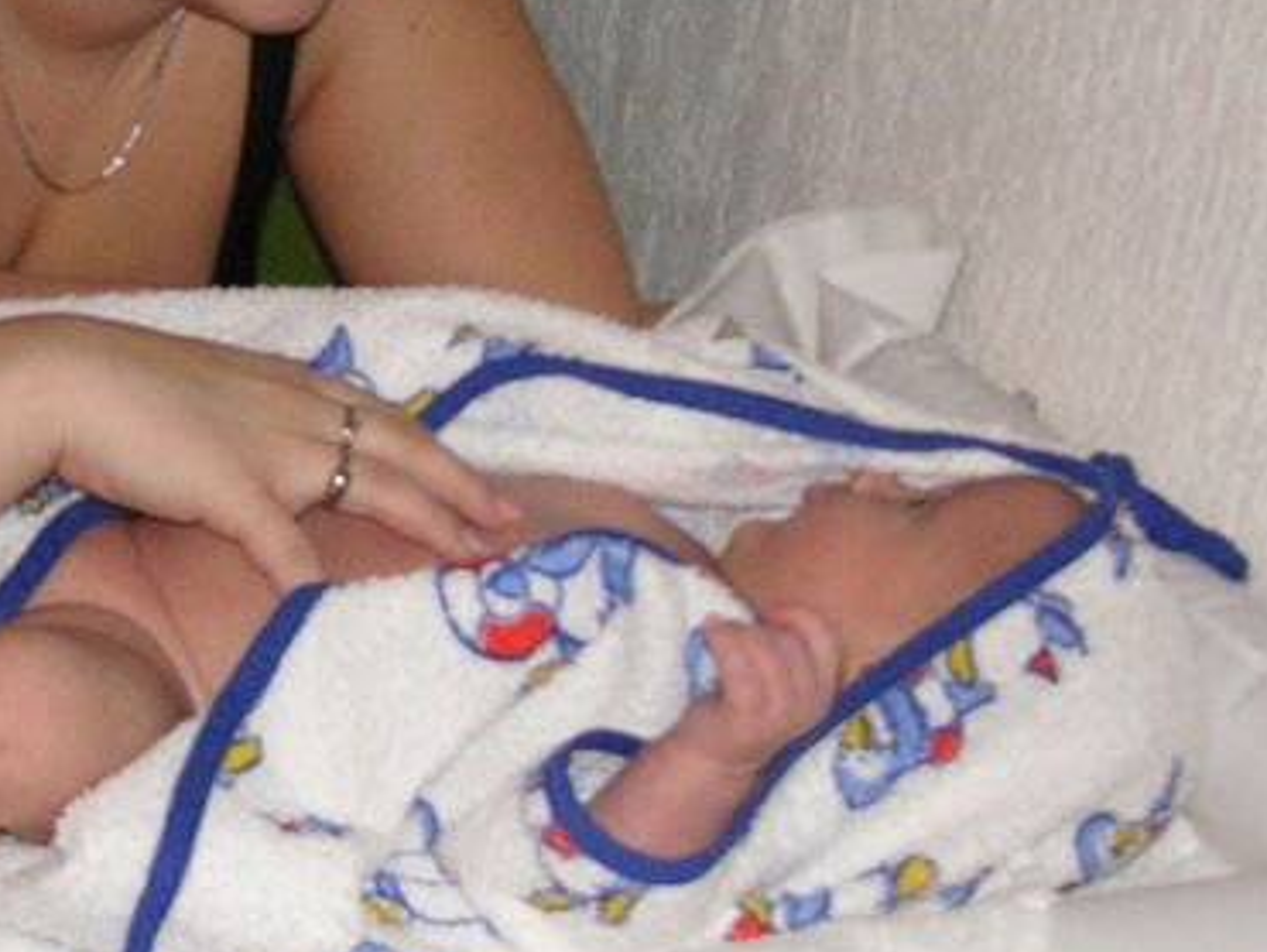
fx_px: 2930
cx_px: 349
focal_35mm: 80
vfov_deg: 18.4
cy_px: 325
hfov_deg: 24.2
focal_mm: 6.1
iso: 160
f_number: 2.8
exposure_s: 1/45
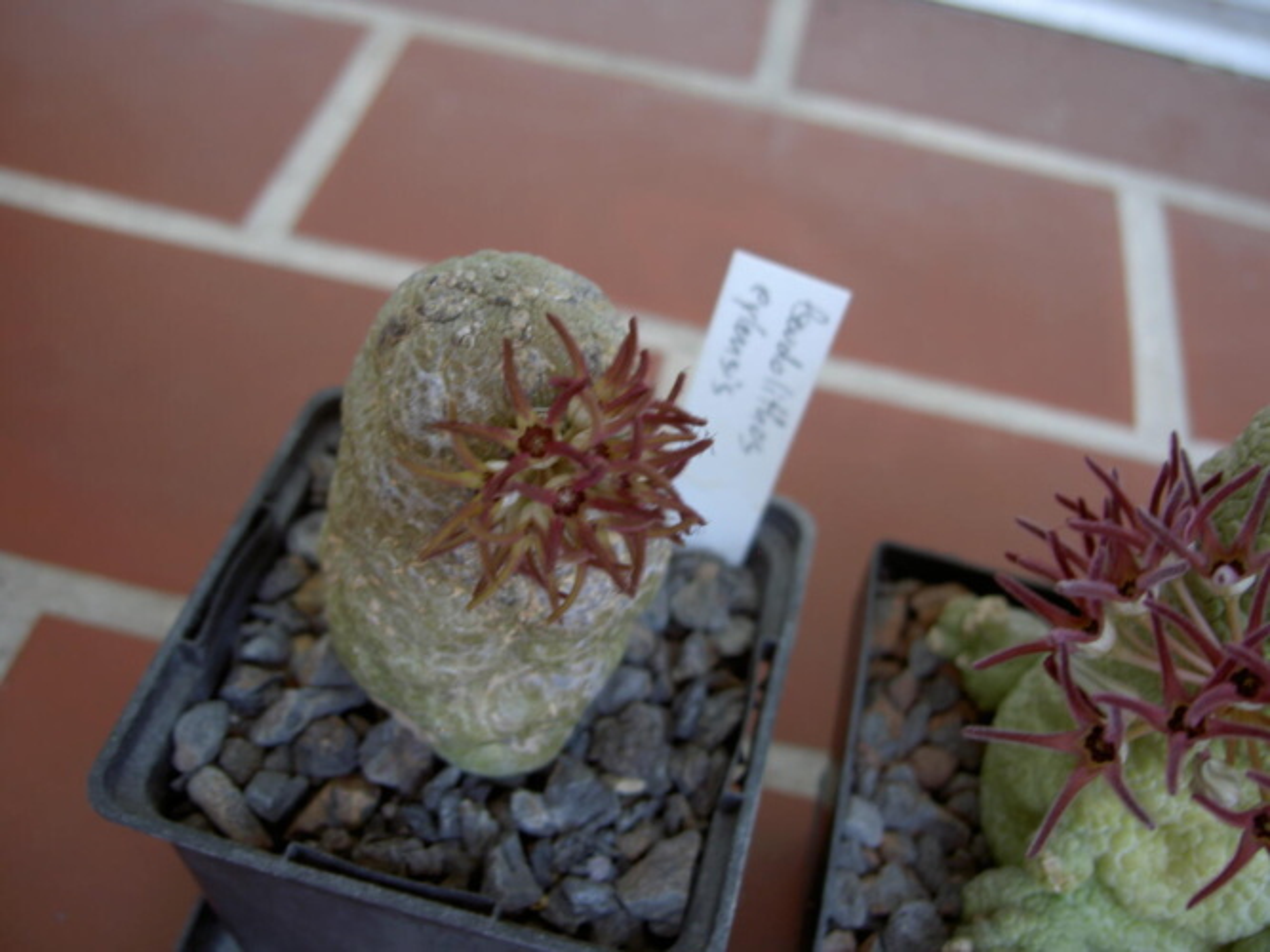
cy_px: 476
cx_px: 635
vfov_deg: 36.8
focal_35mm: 39
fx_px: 1431
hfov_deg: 47.9
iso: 50
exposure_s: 1/15
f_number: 2.8
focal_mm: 8
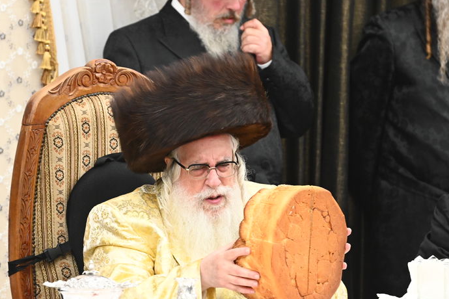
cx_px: 201
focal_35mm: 406
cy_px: 192
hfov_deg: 5.1
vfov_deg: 3.4
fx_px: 5063
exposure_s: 1/125
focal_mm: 200
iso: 2000
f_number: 6.3
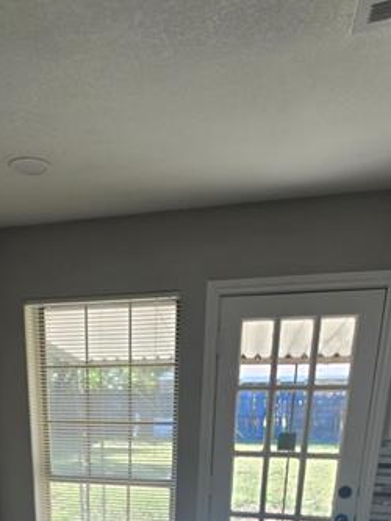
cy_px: 538
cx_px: 116
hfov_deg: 45.7
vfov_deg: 47.8
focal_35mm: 30
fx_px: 452
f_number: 2.2
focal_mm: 2.2
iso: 50
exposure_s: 1/120
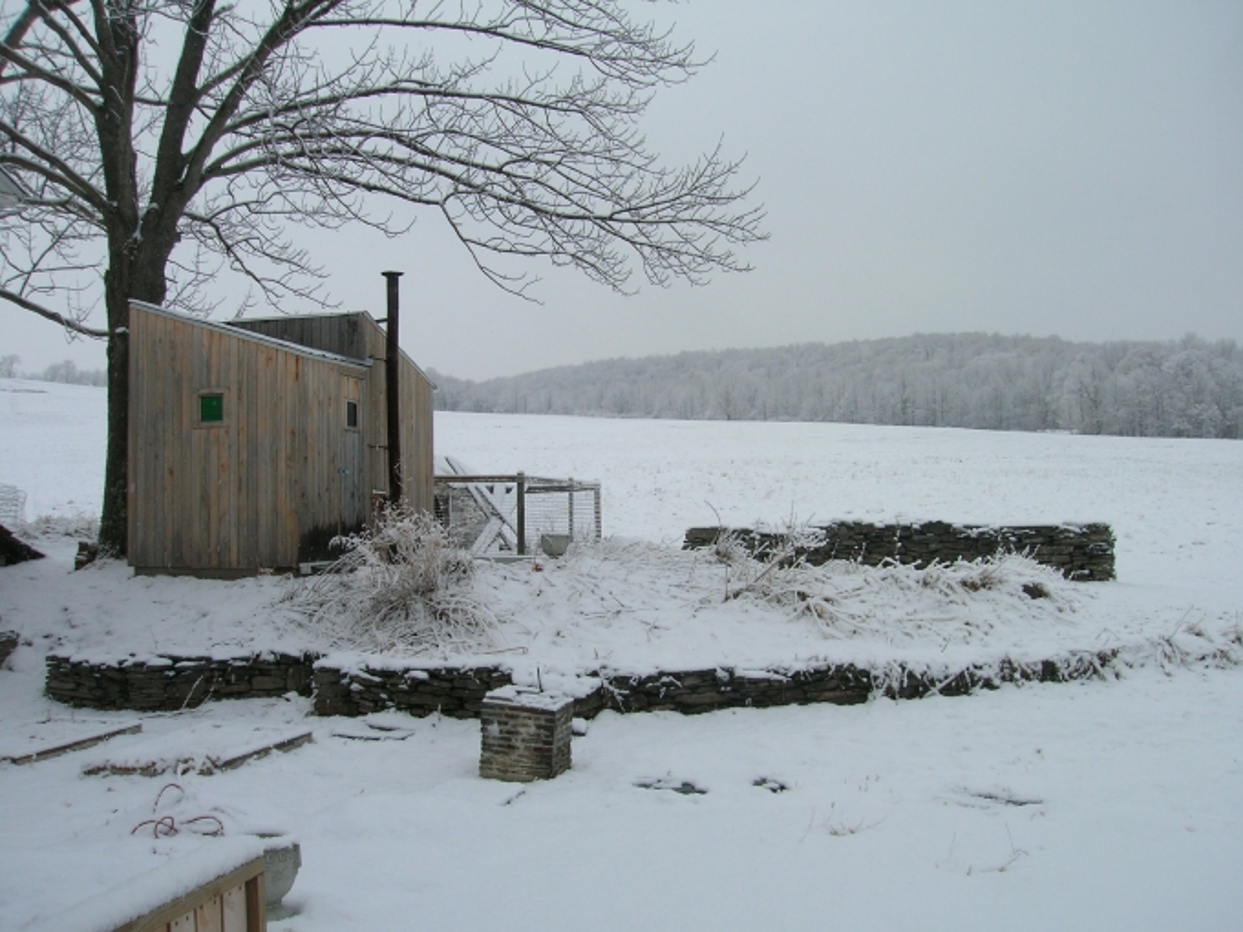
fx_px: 1221
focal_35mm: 34
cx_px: 622
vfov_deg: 41.8
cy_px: 466
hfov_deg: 54.0
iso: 50
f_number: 4.9
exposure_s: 1/127
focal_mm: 5.7
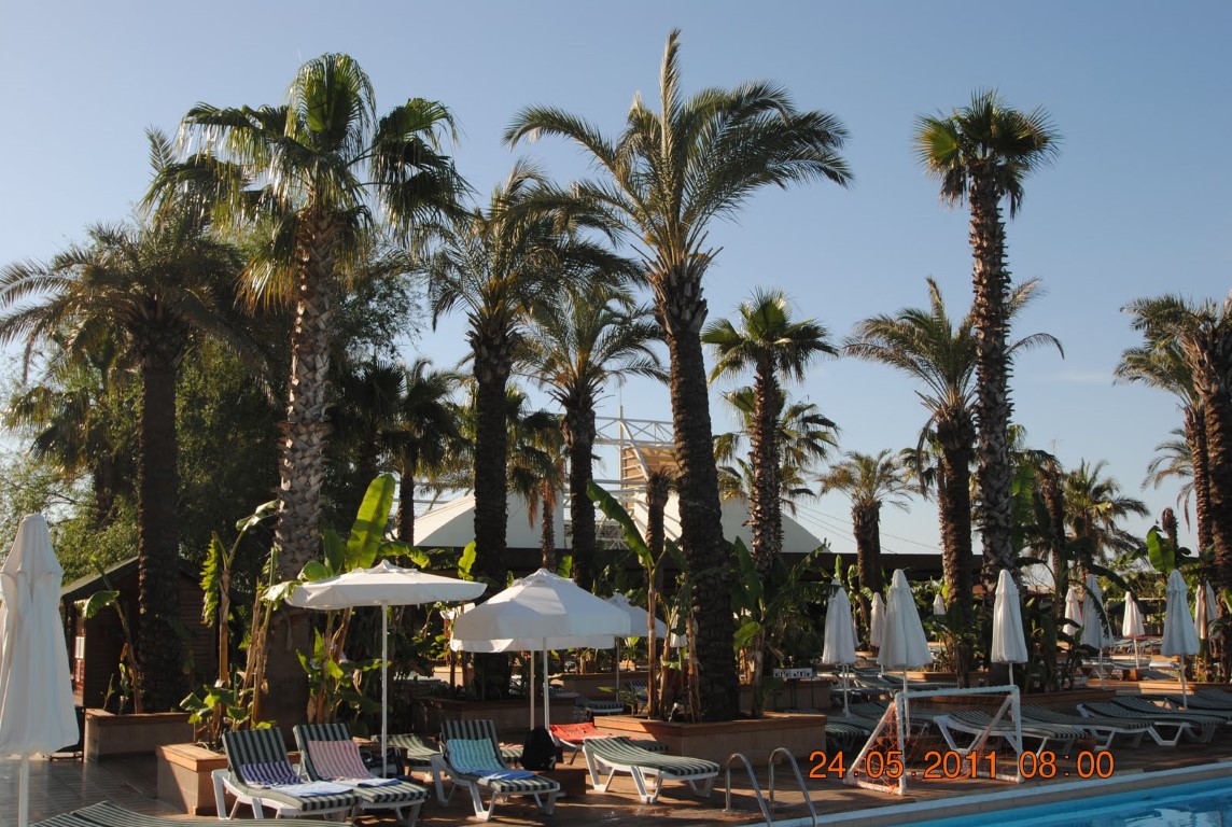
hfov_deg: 53.0
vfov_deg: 37.0
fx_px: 1235
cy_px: 414
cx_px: 616
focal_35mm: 36
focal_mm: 24
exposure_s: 1/200
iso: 100
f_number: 7.1
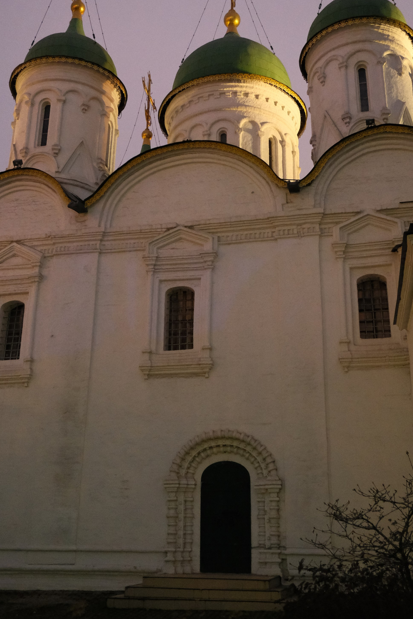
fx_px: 654
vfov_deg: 50.6
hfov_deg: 35.0
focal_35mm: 38
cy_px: 284
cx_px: 230
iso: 6400
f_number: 4
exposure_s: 1/45
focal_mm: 18
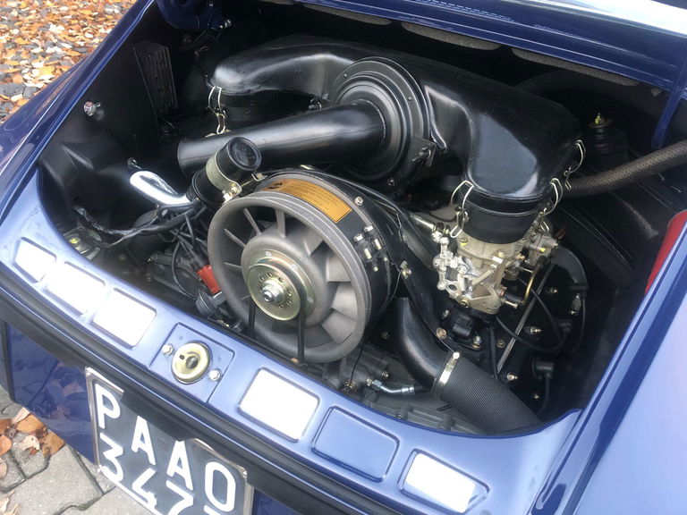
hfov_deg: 63.4
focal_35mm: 28
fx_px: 556
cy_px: 258
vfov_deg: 49.7
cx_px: 344
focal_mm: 3.99
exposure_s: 1/15
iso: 80
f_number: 1.8
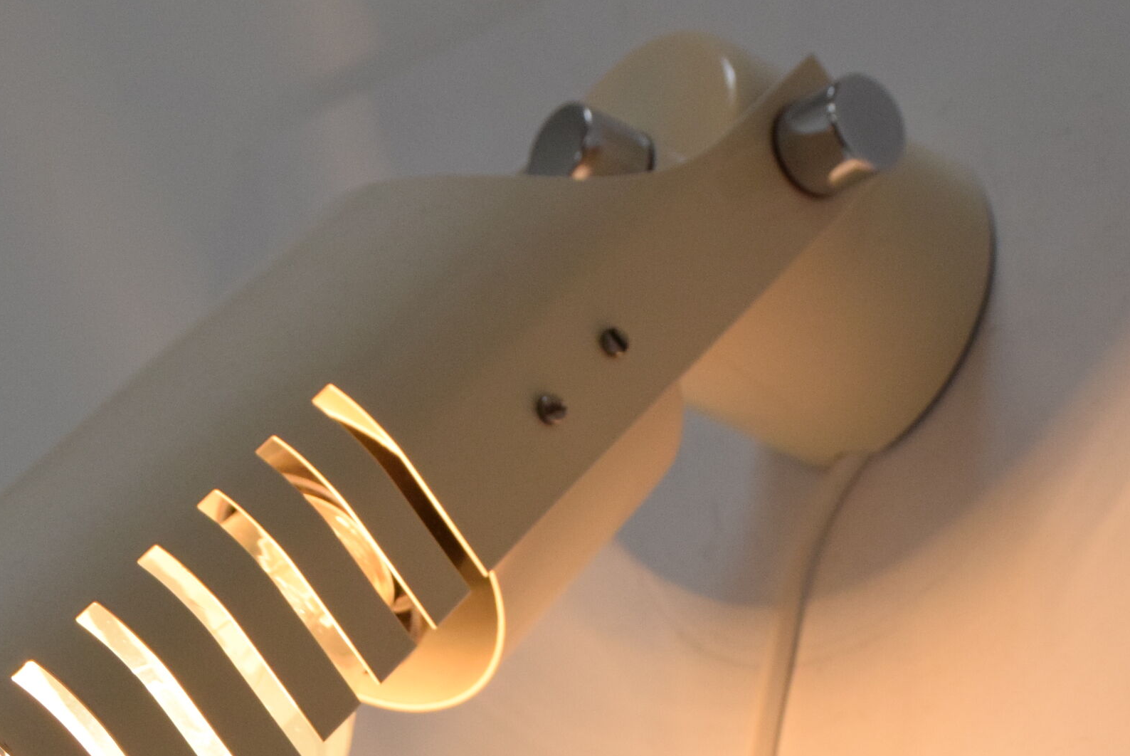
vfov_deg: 10.6
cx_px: 624
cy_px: 556
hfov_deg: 15.7
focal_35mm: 130
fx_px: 4084
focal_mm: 46
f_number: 9
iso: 1600
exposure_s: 1/320
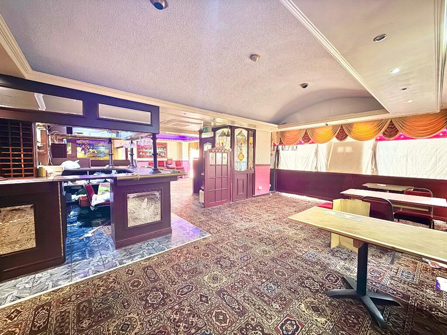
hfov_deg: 102.1
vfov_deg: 85.7
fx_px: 181
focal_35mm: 14
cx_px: 224
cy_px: 168
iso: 640
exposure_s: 1/25
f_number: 2.2
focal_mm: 2.22
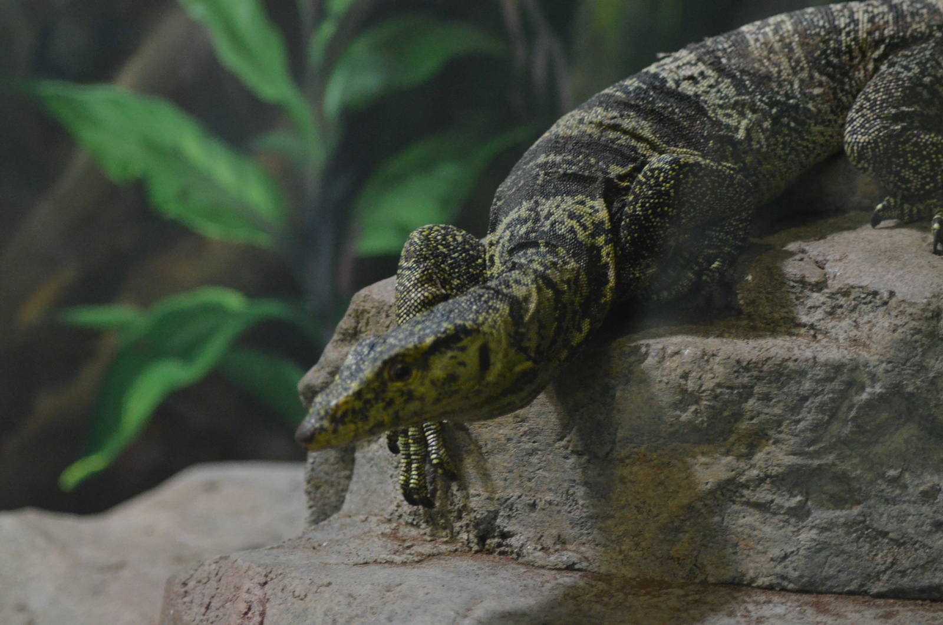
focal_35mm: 105
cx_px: 472
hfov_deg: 19.5
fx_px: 2745
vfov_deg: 13.0
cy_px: 312
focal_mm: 70
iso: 3200
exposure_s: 1/80
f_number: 4
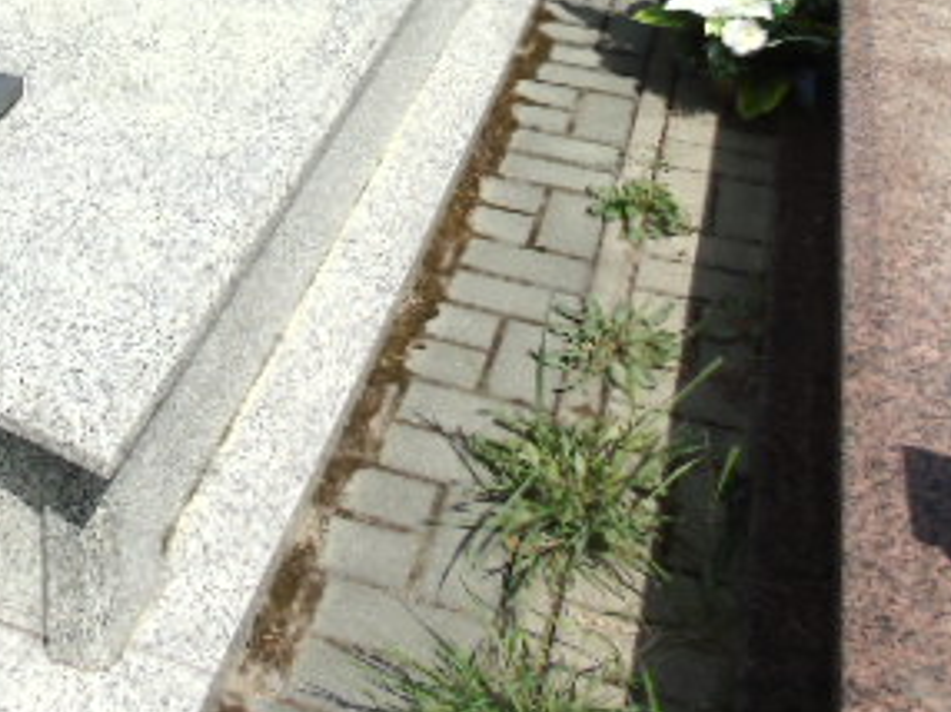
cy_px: -27
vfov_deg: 24.7
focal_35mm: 56
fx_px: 1537
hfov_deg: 32.5
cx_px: 83
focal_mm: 4.4
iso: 80
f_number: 3.4
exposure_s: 1/1500
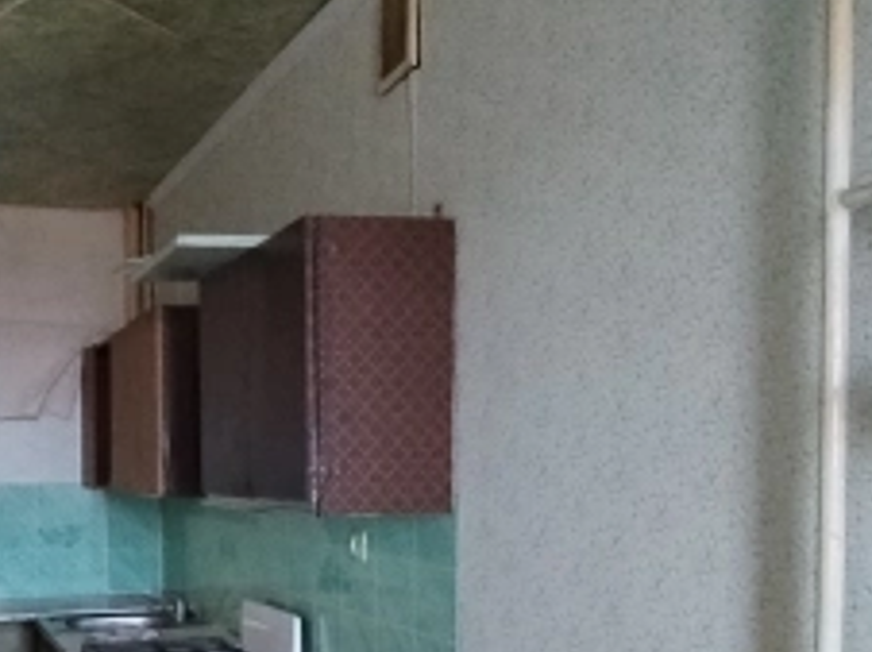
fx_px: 1183
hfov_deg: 38.1
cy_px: 552
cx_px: 112
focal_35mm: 47
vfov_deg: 29.9
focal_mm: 1.42
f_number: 2.2
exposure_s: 1/33.3
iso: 390
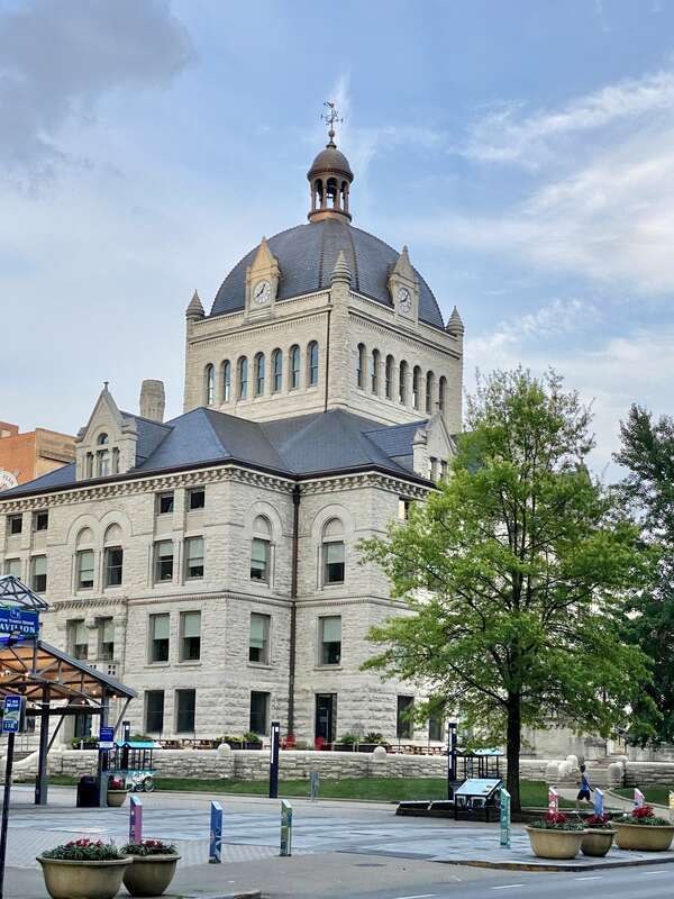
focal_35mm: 52
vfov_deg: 36.8
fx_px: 1350
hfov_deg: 28.0
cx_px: 337
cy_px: 450
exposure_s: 1/400
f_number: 2
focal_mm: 6
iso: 20
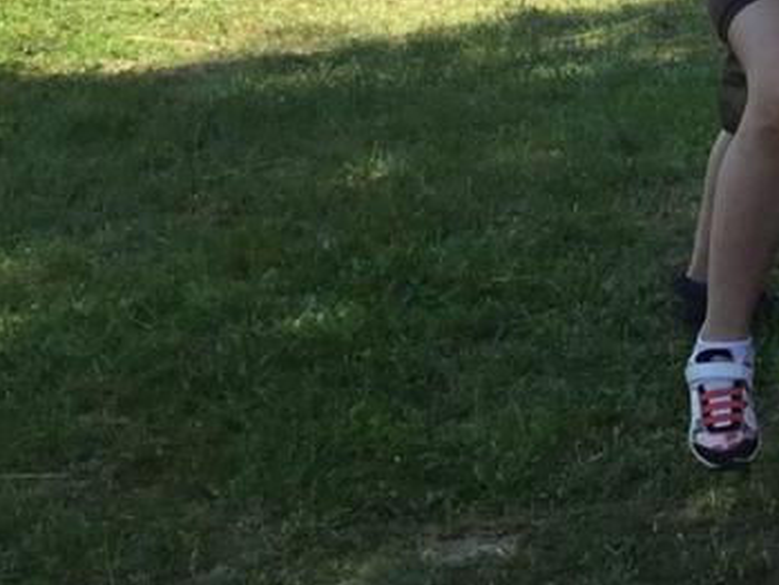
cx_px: 1203
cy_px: -96
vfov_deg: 12.2
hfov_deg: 15.2
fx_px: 2679
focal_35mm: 119
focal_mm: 3.3
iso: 25
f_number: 2.4
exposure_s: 1/536
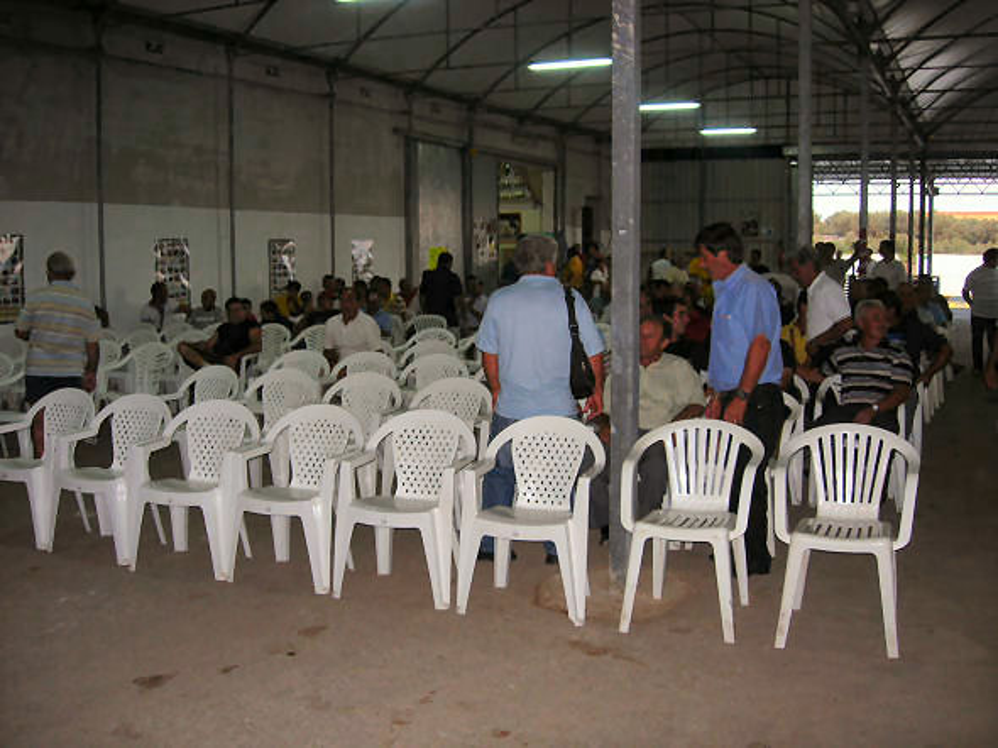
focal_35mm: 38
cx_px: 499
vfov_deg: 37.7
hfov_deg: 49.0
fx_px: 1095
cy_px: 374
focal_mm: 7.8
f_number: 2.8
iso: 77
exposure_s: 1/60.1
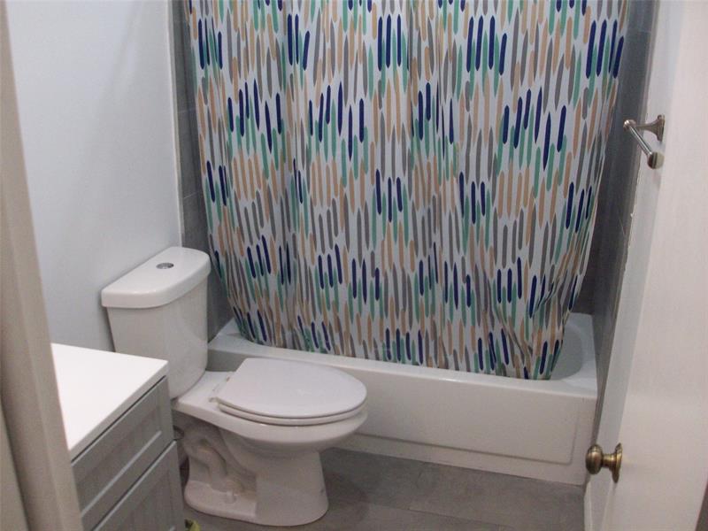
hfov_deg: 54.0
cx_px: 354
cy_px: 266
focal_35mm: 34
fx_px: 695
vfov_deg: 41.8
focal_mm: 5.7
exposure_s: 1/64
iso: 215
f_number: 2.8
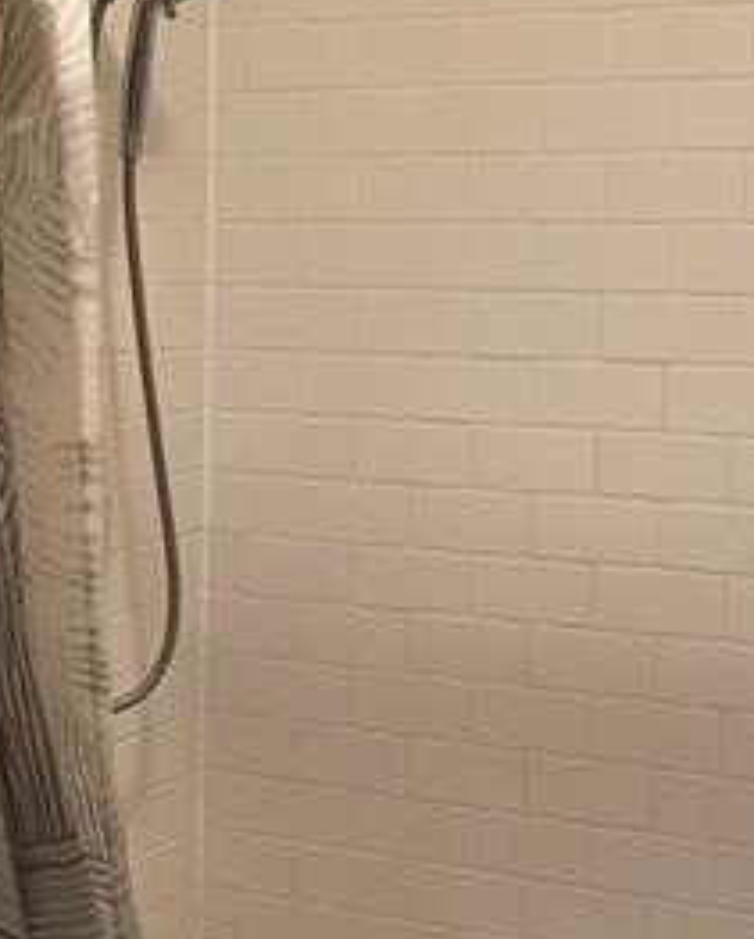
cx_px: 289
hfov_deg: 20.7
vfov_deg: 25.6
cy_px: 575
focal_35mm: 74
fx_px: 2061
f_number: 1.6
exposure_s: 1/60
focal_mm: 5.1
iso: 320
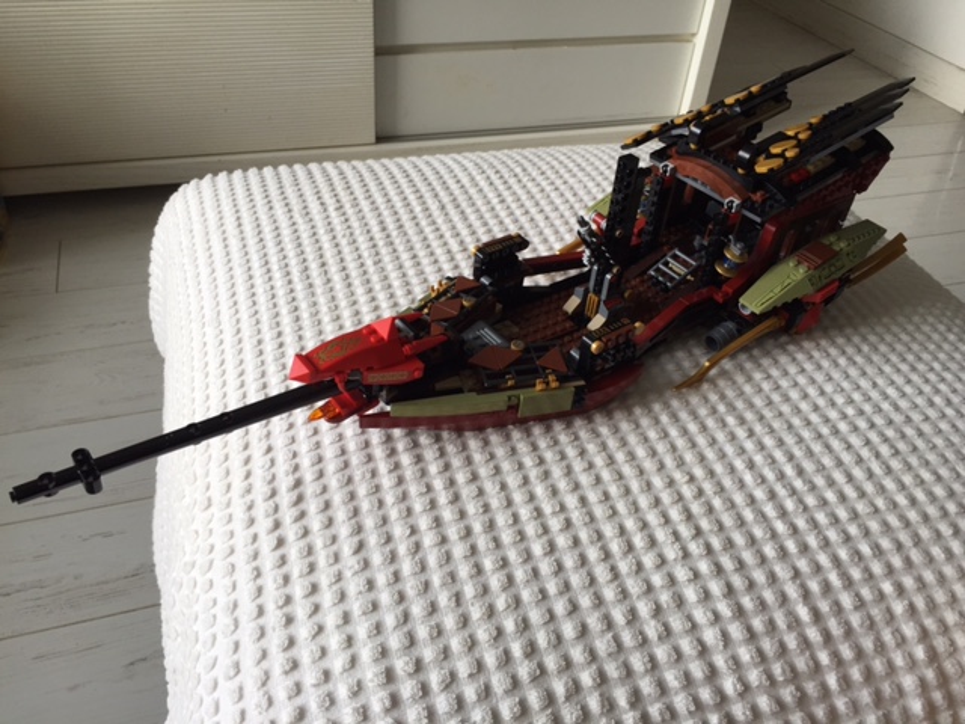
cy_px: 362
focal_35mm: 29
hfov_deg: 61.7
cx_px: 482
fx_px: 808
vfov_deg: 48.2
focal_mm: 4.15
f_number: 2.2
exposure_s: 1/120
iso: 32
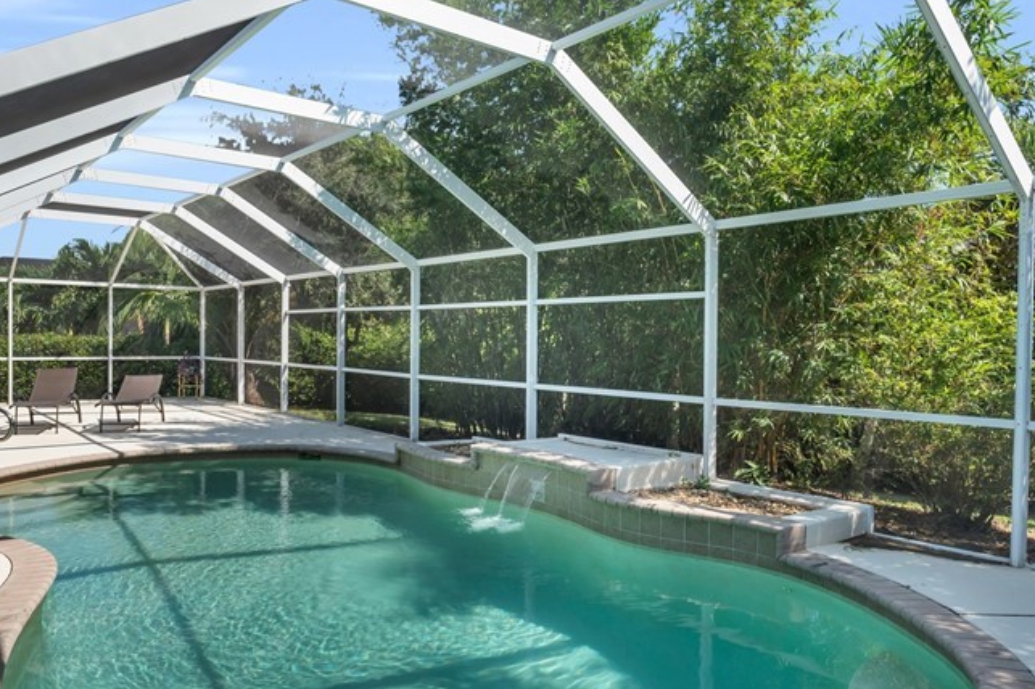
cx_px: 497
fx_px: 776
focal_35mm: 27
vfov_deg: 47.9
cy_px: 350
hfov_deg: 67.4
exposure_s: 1/250
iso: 200
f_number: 9
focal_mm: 16
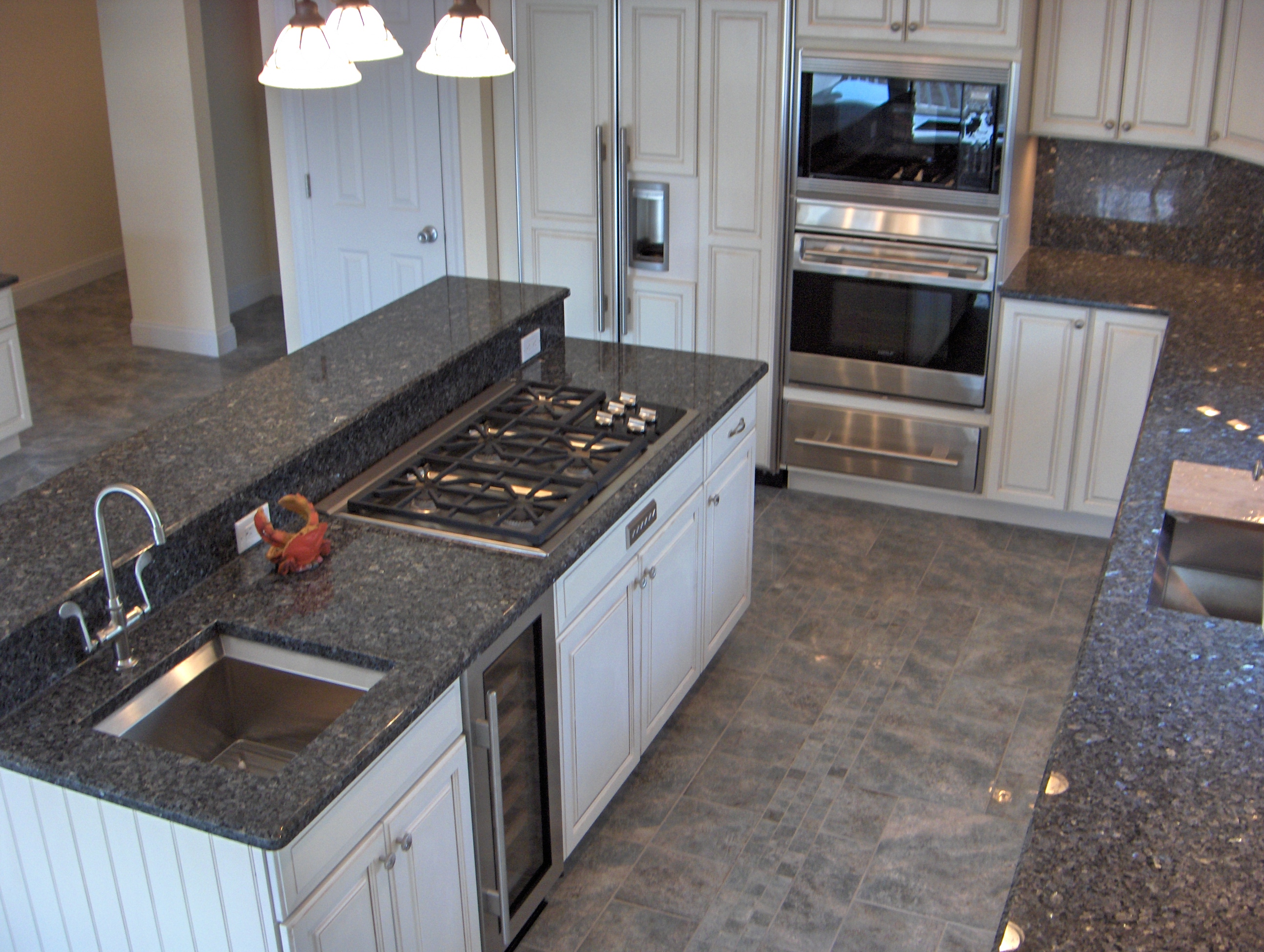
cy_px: 476
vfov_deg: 36.9
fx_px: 1426
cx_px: 632
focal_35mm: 39
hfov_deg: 47.8
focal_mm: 8
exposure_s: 1/53.7
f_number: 2.8
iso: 200
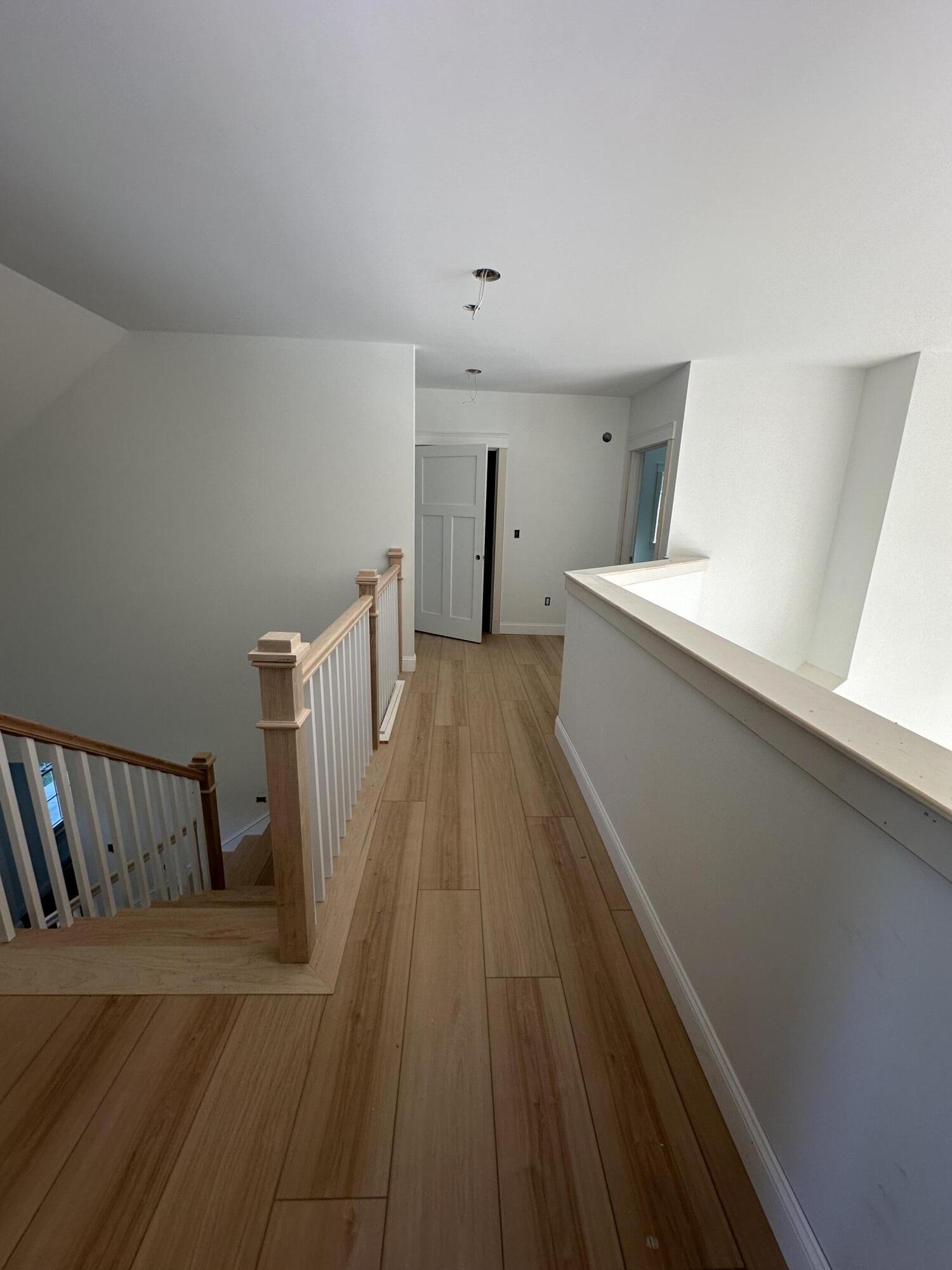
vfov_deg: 102.1
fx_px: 513
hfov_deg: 85.7
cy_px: 635
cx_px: 476
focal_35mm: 14
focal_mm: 2.22
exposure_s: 1/99
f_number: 2.2
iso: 80
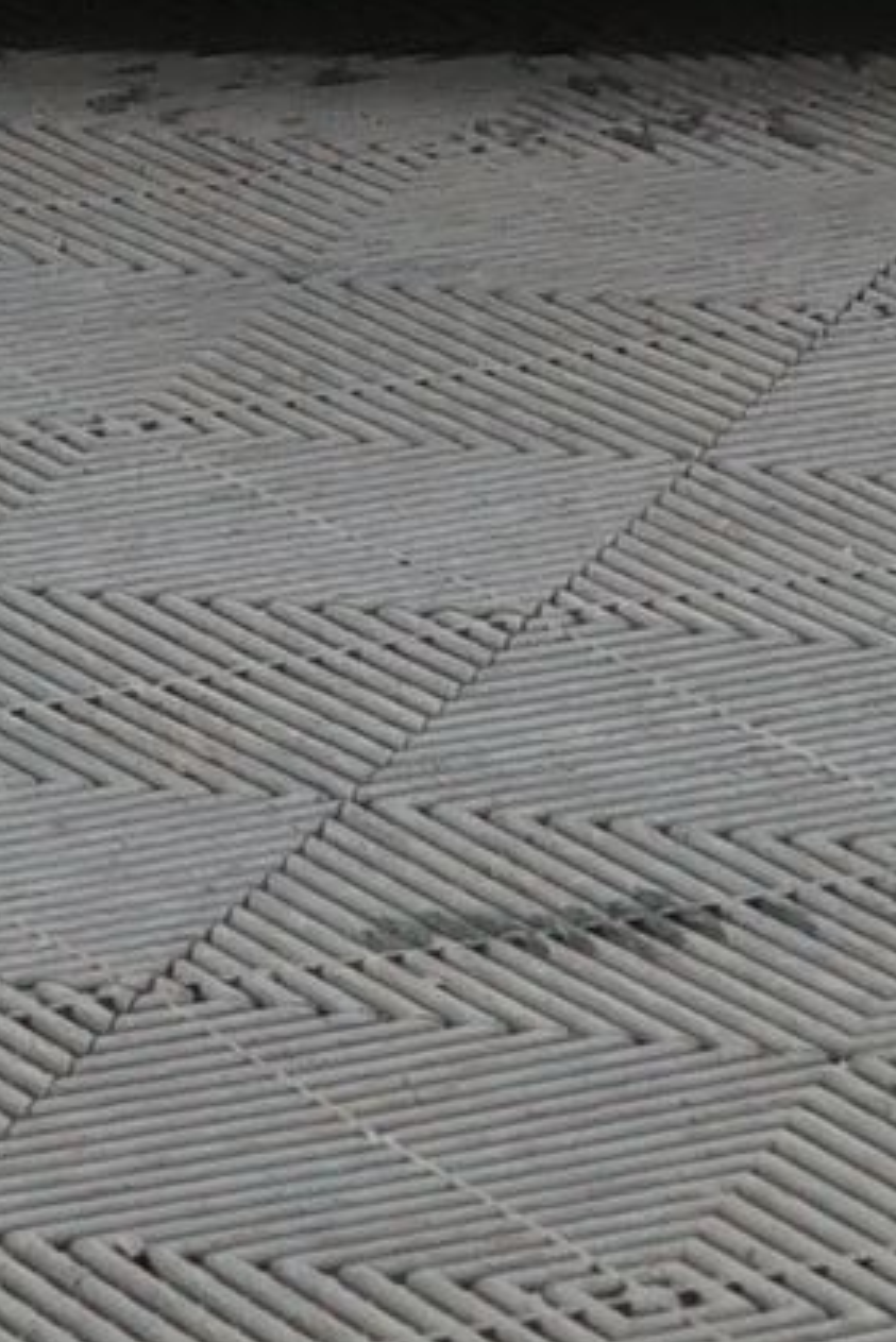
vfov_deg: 6.5
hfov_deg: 4.6
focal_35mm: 299
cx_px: 695
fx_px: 11153
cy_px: -2082
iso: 1000
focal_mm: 32
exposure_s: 1/25
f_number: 5.6
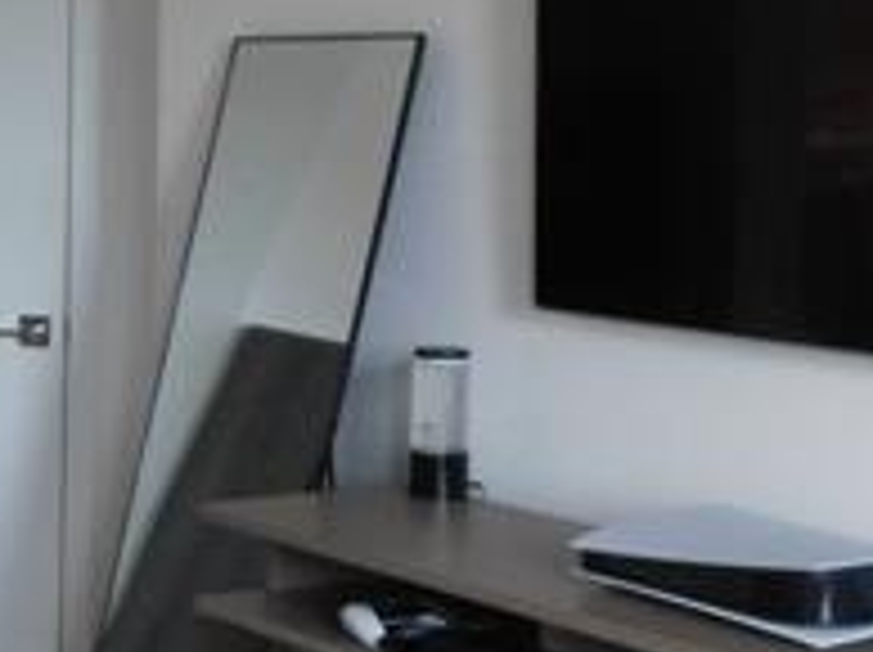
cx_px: -454
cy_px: 288
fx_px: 2393
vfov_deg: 15.5
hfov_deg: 18.3
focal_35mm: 95
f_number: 3
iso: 280
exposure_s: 1/30
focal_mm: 4
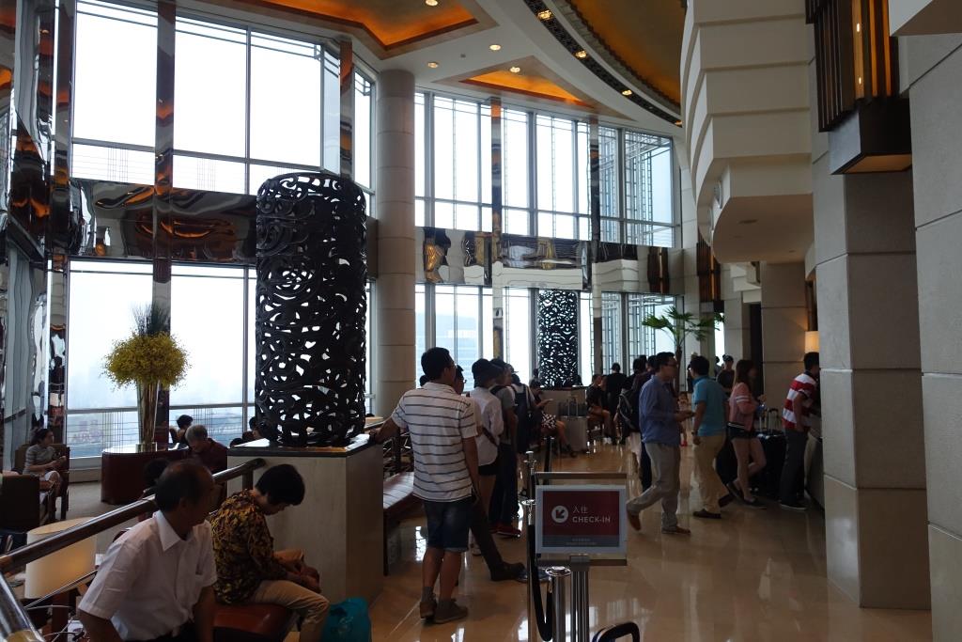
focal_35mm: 24
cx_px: 481
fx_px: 641
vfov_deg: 53.1
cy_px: 321
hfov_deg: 73.7
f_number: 2.8
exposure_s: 1/250
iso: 640
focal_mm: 8.8
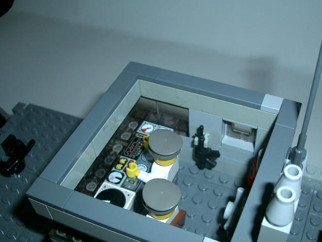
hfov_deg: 42.8
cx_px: 191
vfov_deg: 32.7
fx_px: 409
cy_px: 151
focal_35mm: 44
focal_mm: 5.8
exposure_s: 1/40
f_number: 2.6
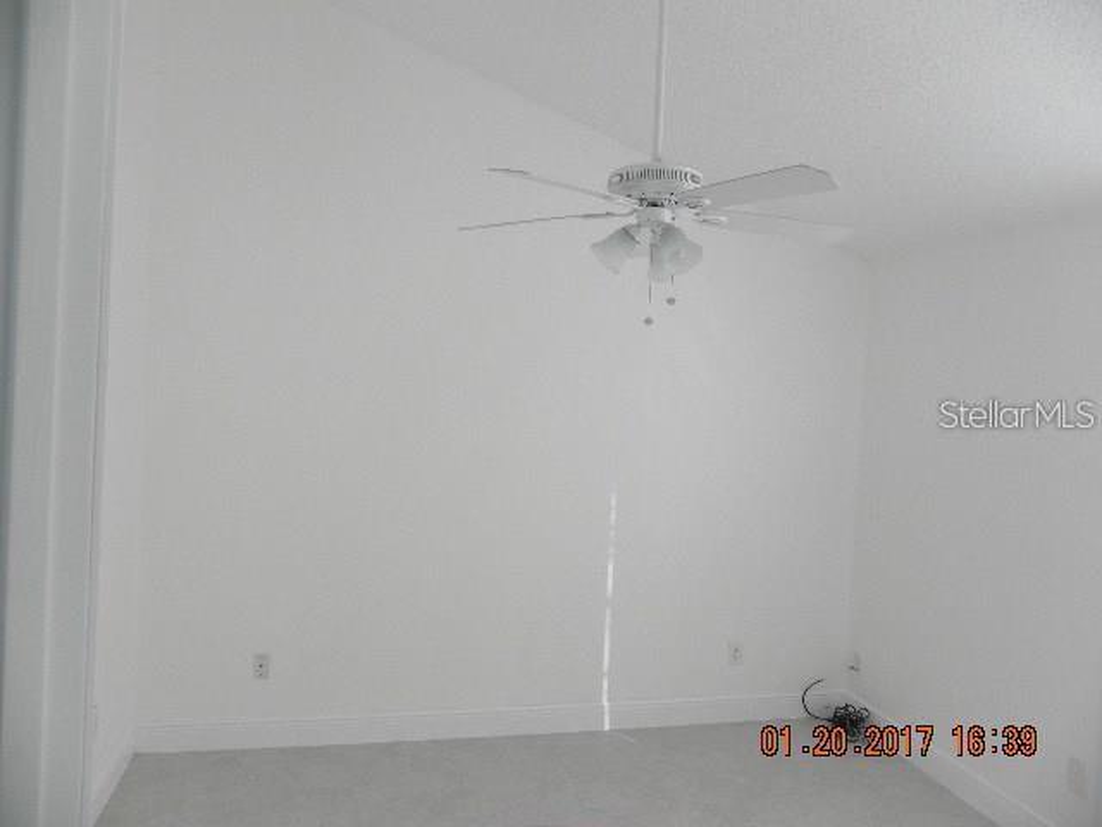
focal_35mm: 26
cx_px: 551
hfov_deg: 67.3
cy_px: 414
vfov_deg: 53.1
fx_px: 828
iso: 160
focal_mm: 4.6
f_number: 3.2
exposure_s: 1/63
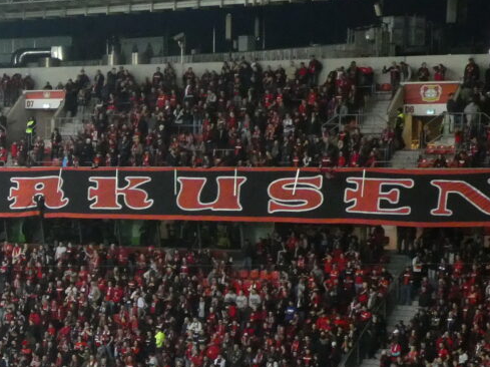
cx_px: -214
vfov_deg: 11.2
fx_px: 1853
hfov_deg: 14.2
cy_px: 341
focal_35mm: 131
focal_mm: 7.2
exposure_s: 1/80
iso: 800
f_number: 3.8
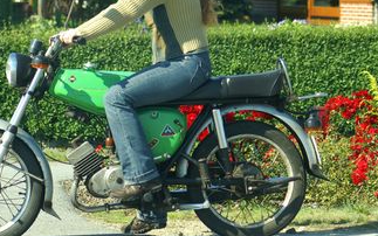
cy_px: 36
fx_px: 2184
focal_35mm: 212
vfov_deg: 6.2
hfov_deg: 9.9
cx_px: 161
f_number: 4
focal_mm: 70
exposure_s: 1/1000
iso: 200
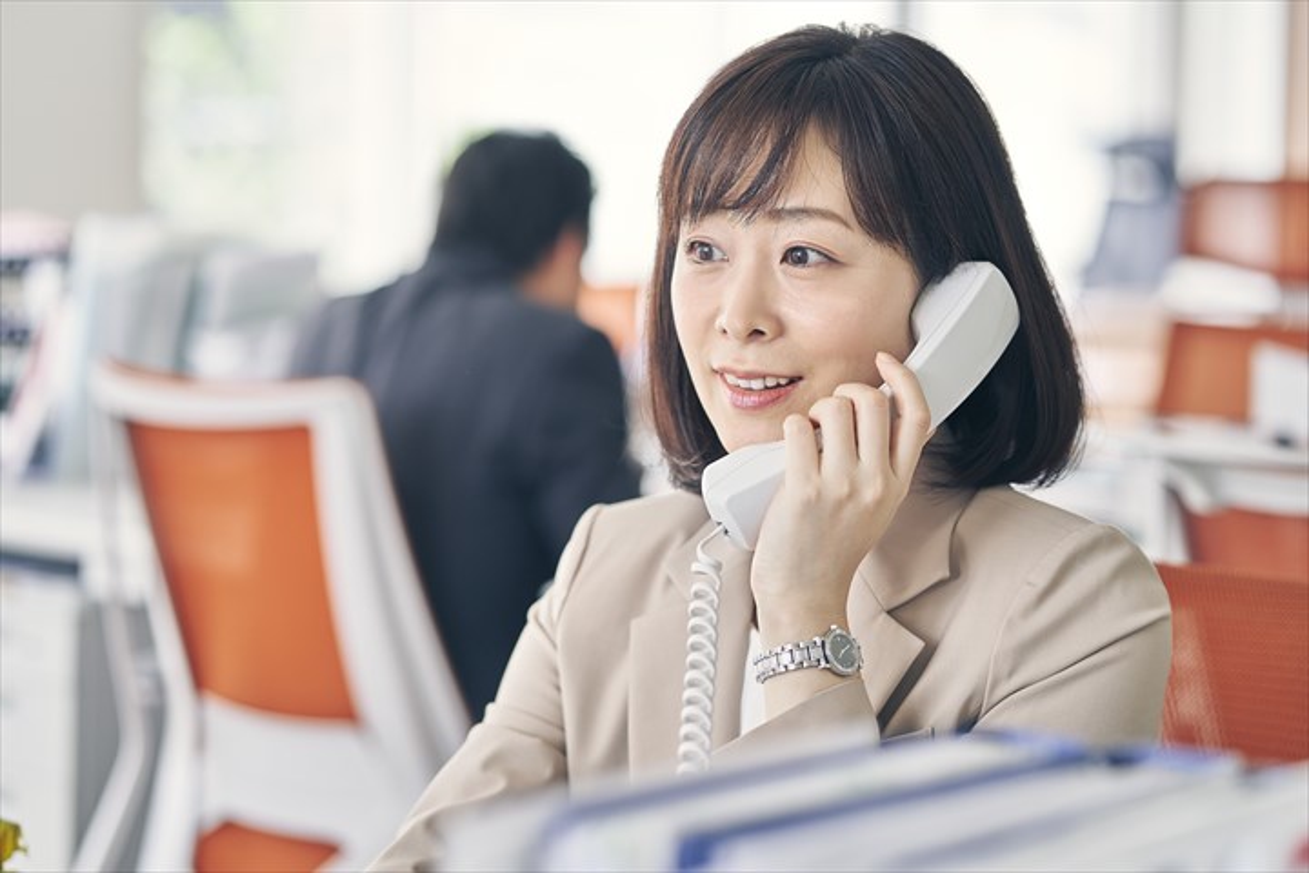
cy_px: 436
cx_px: 654
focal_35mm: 85
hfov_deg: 23.9
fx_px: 3090
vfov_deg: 16.1
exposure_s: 1/200
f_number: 2.8
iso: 400
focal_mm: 85
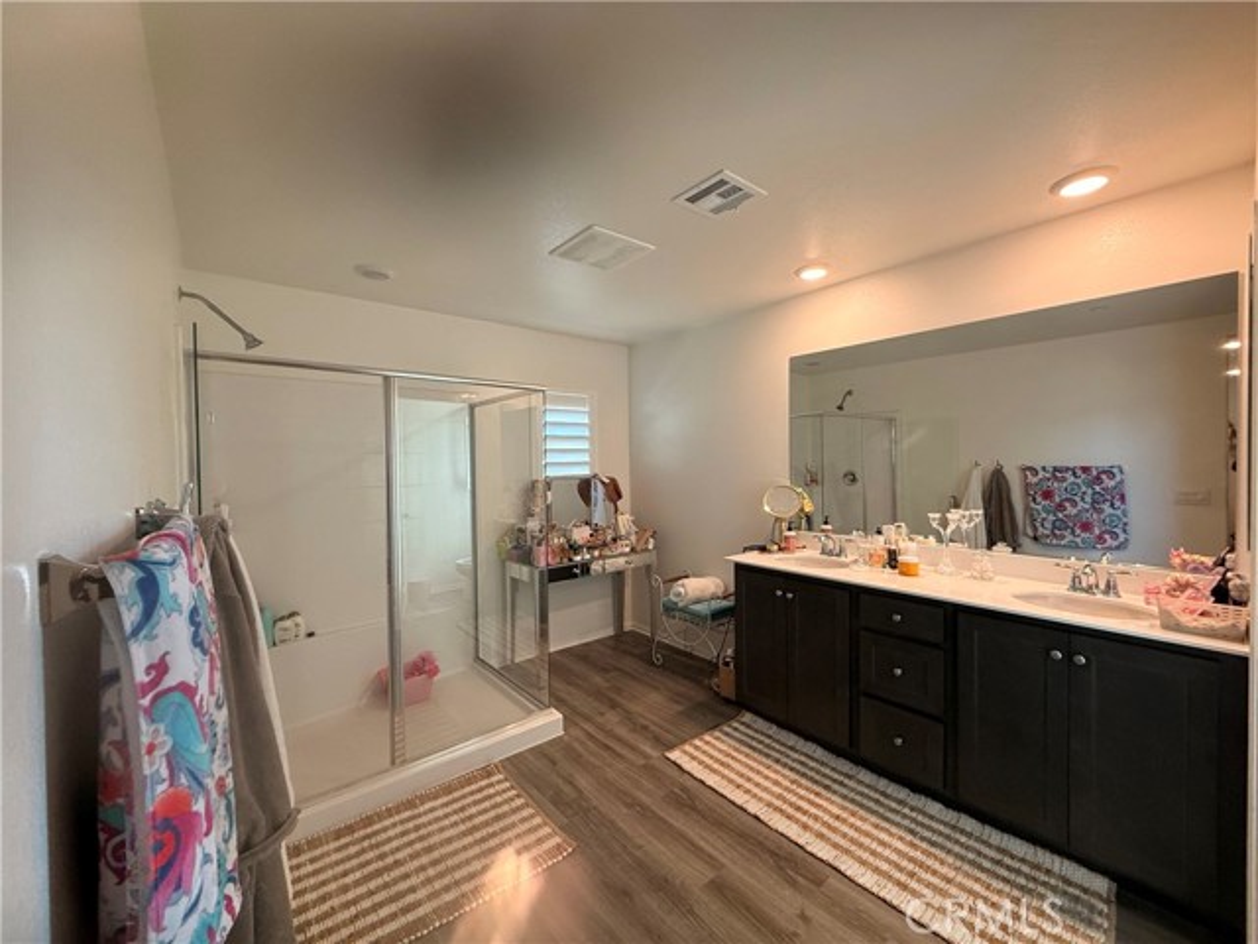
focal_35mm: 14
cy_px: 472
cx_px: 629
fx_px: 509
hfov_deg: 102.1
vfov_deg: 85.7
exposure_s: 1/120
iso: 250
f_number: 2.2
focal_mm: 2.22
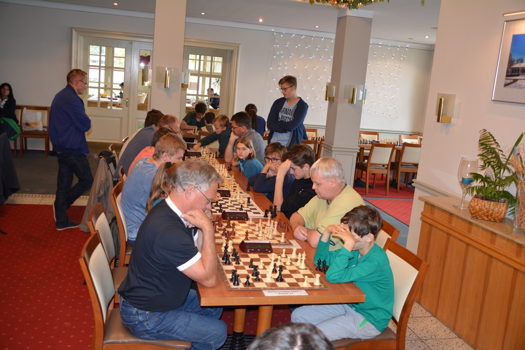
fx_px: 481
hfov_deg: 57.2
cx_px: 262
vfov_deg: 40.0
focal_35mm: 33
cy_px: 175
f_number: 3.8
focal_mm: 22
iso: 900
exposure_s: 1/60
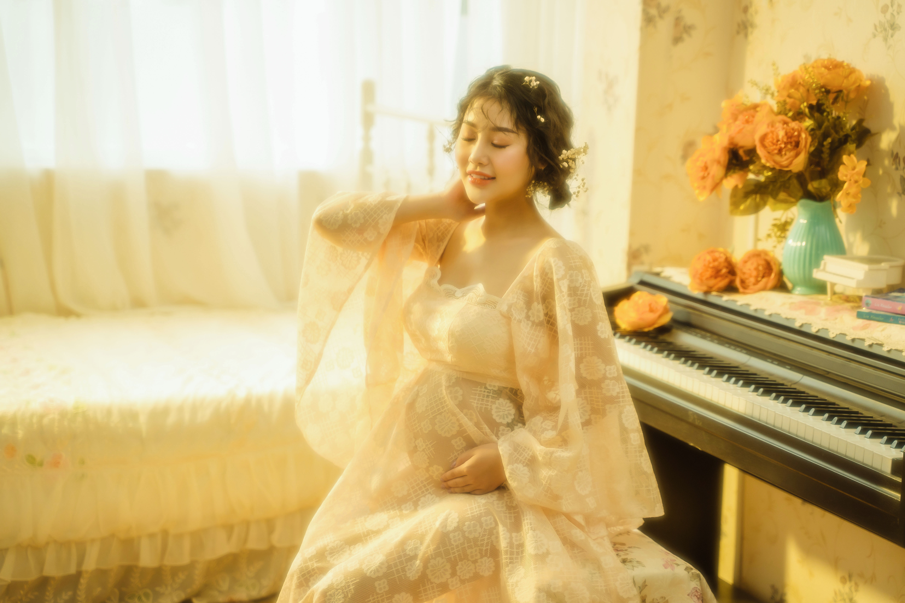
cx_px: 452
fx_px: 1760
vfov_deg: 19.5
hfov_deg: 28.8
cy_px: 302
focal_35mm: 70
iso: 320
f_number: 2.8
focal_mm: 70
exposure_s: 1/160
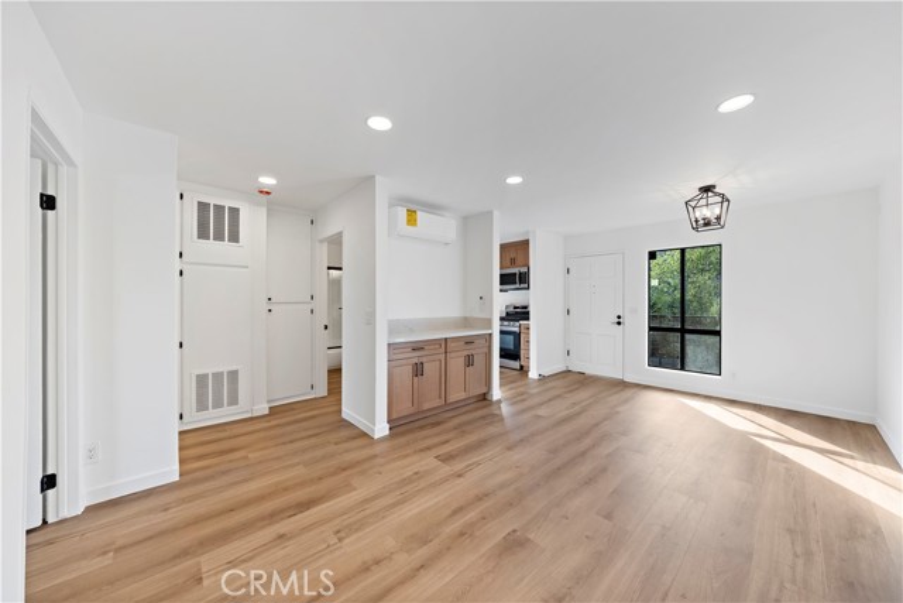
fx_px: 301
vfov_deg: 90.0
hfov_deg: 112.6
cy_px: 302
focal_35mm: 12
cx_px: 452
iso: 400
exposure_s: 1/30
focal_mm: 12
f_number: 5.6
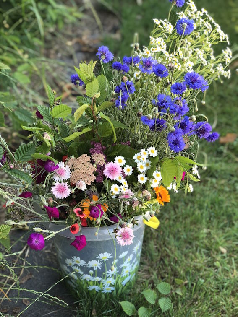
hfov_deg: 28.0
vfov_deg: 36.8
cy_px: 158
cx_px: 119
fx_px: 477
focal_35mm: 52
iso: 25
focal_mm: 6
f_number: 2.4
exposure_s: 1/60
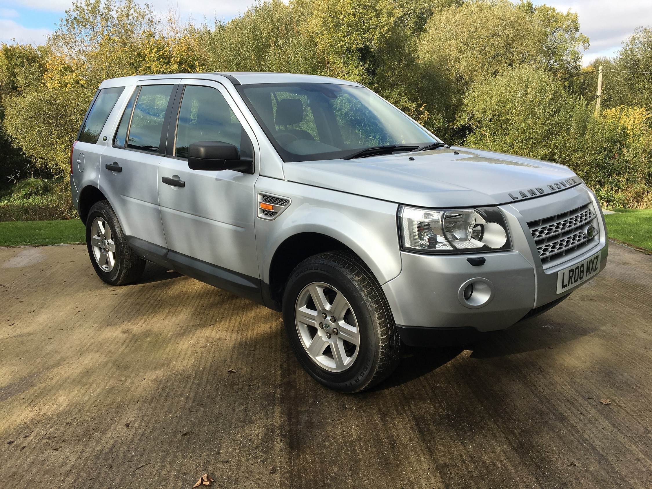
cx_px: 326
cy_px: 244
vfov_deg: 48.2
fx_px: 546
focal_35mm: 29
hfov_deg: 61.7
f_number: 2.2
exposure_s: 1/864
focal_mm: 4.15
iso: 25
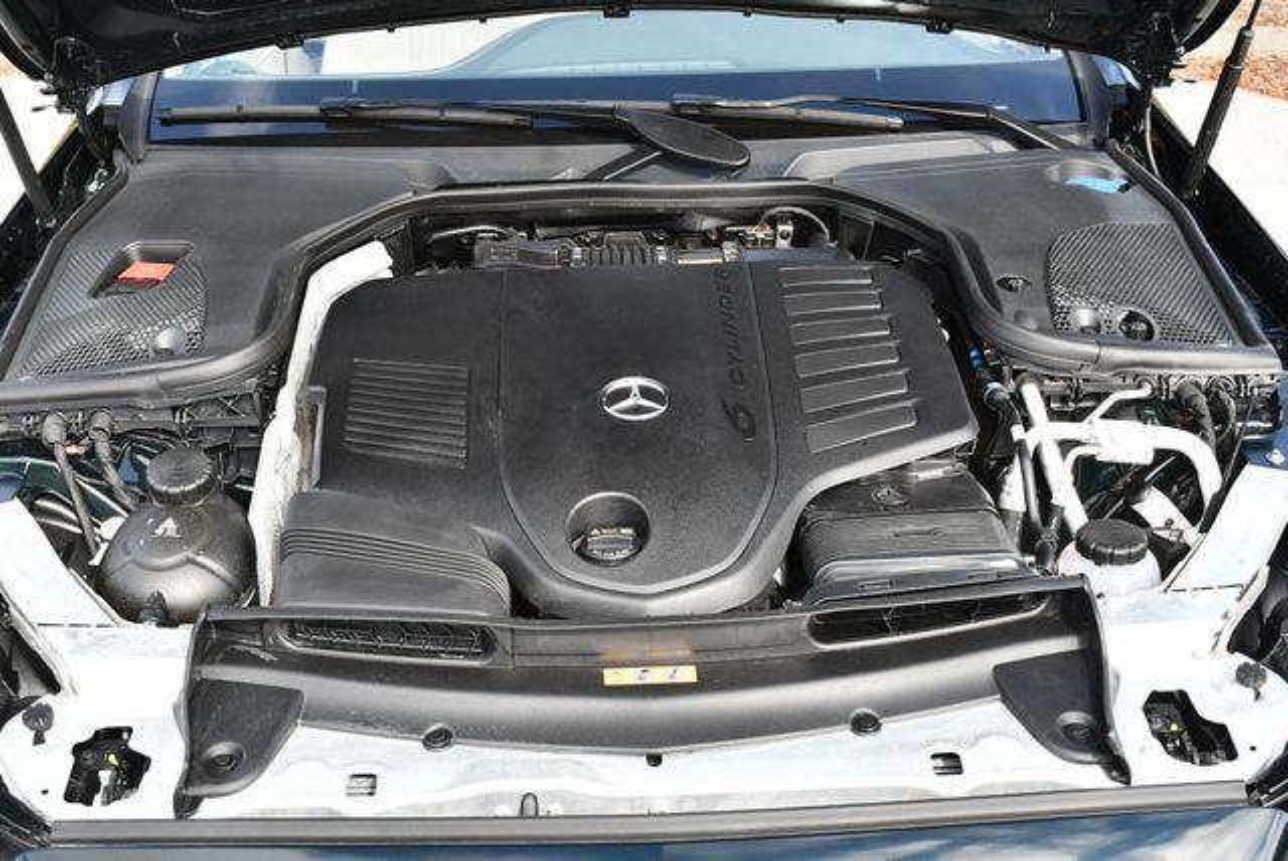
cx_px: 644
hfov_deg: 44.5
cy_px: 430
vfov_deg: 30.6
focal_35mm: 44
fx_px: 1576
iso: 280
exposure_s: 1/250
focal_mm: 22
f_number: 5.6
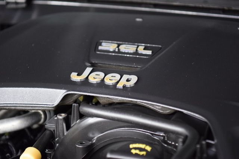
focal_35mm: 105
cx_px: 120
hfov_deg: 19.5
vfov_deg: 13.0
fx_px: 697
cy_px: 80
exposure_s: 1/10
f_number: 2.8
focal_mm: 70
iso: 1600
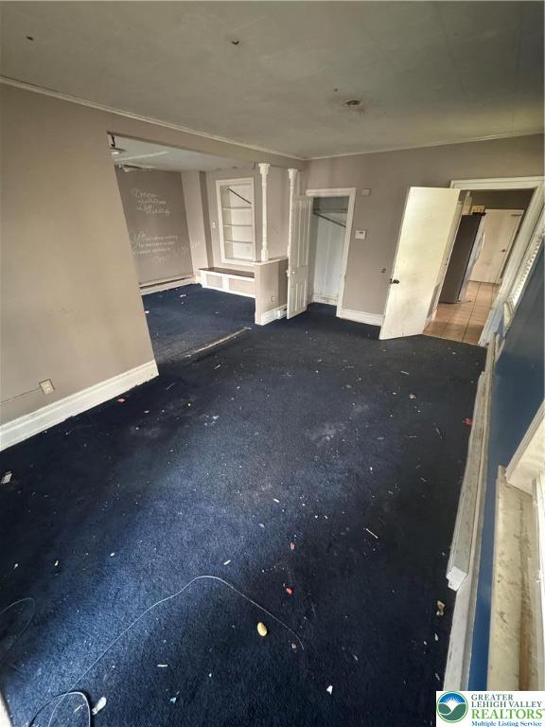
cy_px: 364
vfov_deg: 102.1
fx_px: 294
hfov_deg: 85.7
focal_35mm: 14
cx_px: 272
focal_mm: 2.22
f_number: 2.2
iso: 1250
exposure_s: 1/41
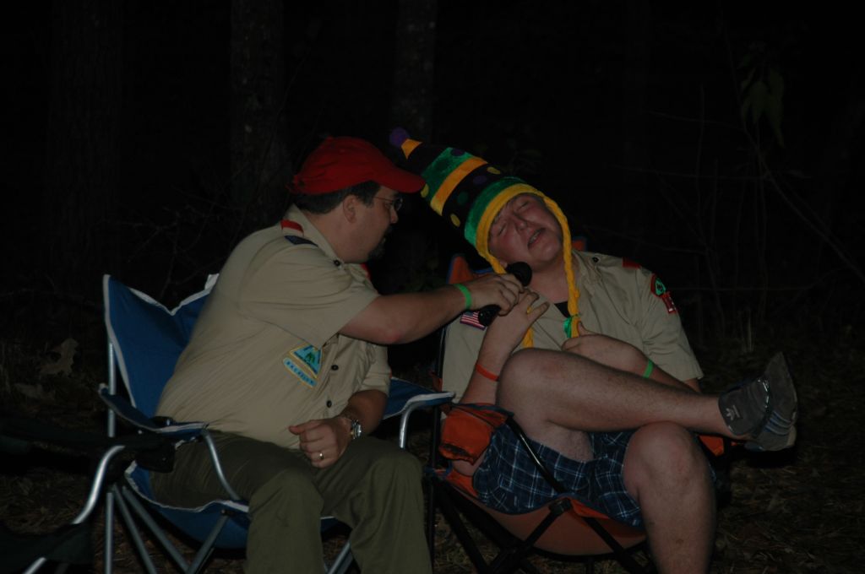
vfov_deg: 6.8
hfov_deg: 10.2
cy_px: 287
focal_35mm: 202
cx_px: 432
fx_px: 4859
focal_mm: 135
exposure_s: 1/60
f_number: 5.6
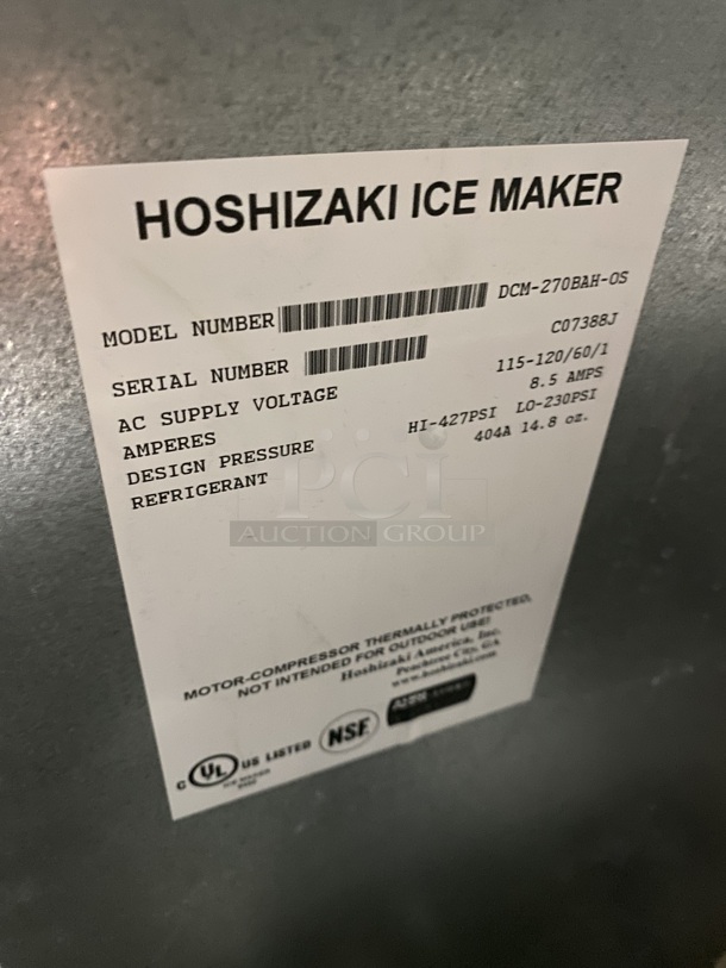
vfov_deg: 69.4
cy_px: 484
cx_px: 363
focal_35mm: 25
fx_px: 699
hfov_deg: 54.9
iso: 500
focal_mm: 4.25
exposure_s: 1/10
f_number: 1.8
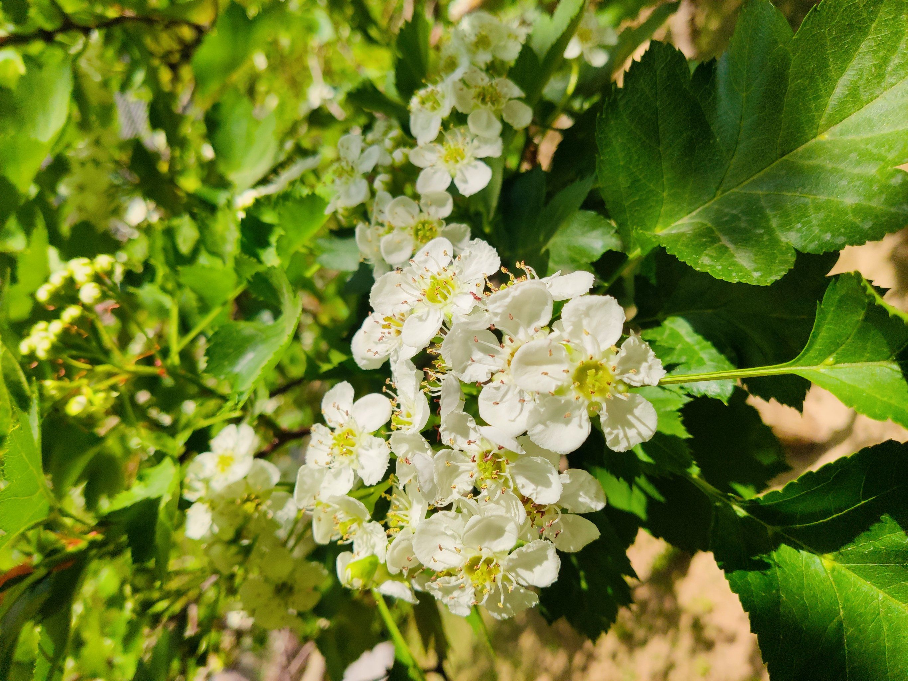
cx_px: 454
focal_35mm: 26
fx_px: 682
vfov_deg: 53.1
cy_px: 340
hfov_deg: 67.3
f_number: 1.75
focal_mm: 4.75
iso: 112
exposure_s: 1/5000
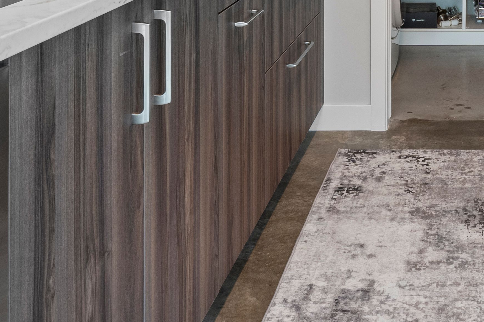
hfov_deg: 29.6
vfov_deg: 19.0
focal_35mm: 64
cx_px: 466
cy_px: -142
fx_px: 860
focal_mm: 16
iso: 640
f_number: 13
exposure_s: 1/5
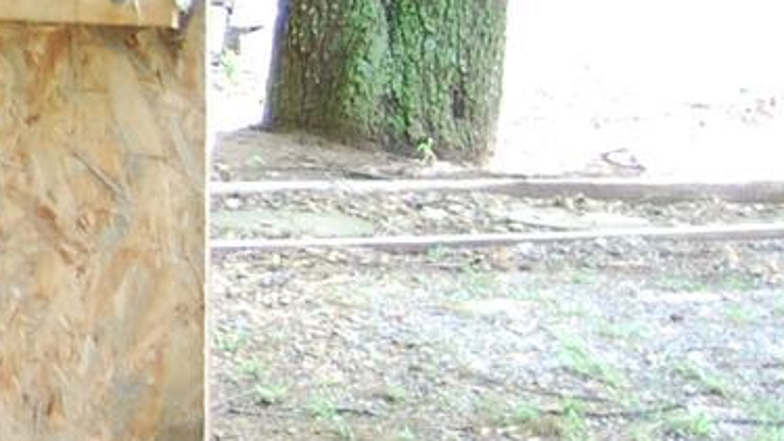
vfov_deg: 5.8
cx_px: -1300
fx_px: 4283
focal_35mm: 206
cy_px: -224
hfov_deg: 9.1
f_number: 4
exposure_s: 1/60
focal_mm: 24
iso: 220
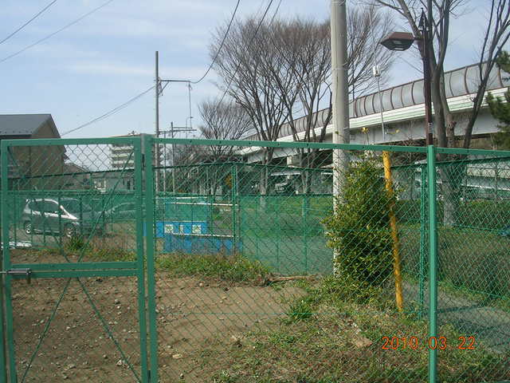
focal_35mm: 38
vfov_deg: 37.7
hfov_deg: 49.0
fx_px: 560
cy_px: 192
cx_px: 255
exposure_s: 1/294
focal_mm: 5.8
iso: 50
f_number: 5.6
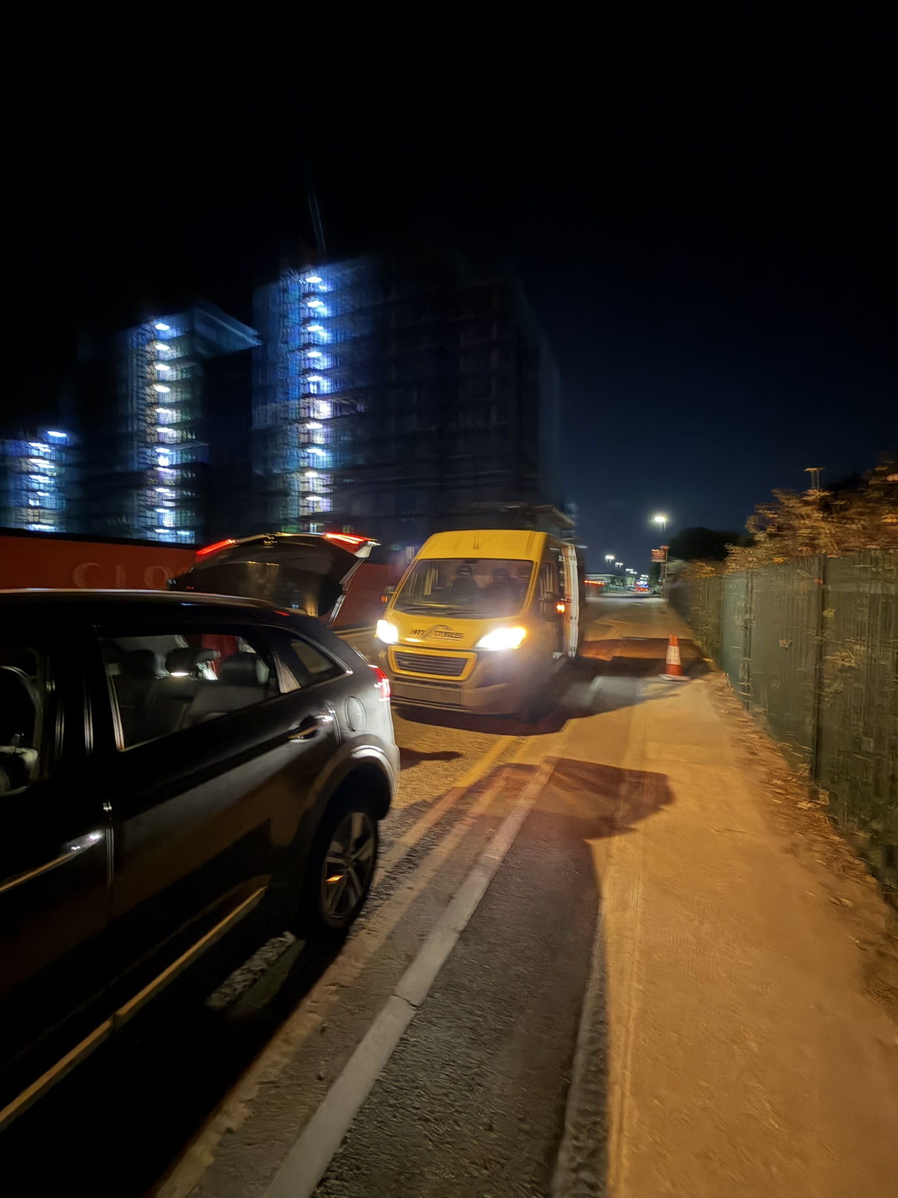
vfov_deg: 102.1
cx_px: 449
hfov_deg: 85.7
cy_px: 599
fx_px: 484
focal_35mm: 14
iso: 1250
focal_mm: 2.22
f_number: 2.2
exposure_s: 1/6
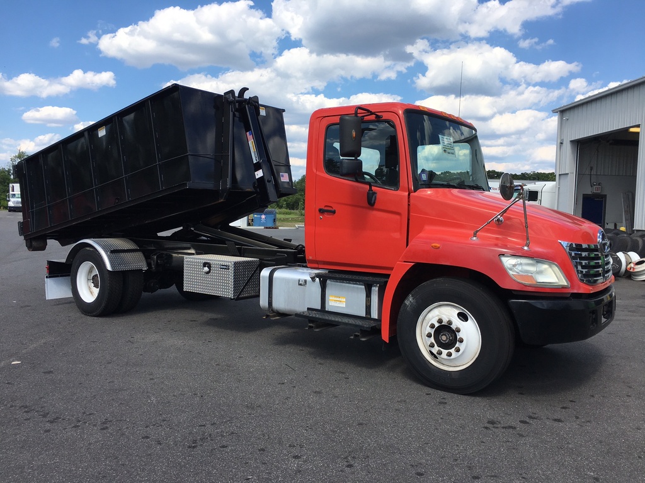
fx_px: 540
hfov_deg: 61.7
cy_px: 242
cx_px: 322
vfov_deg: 48.2
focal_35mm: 29
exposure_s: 1/1479
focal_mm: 4.15
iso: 25
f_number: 2.2
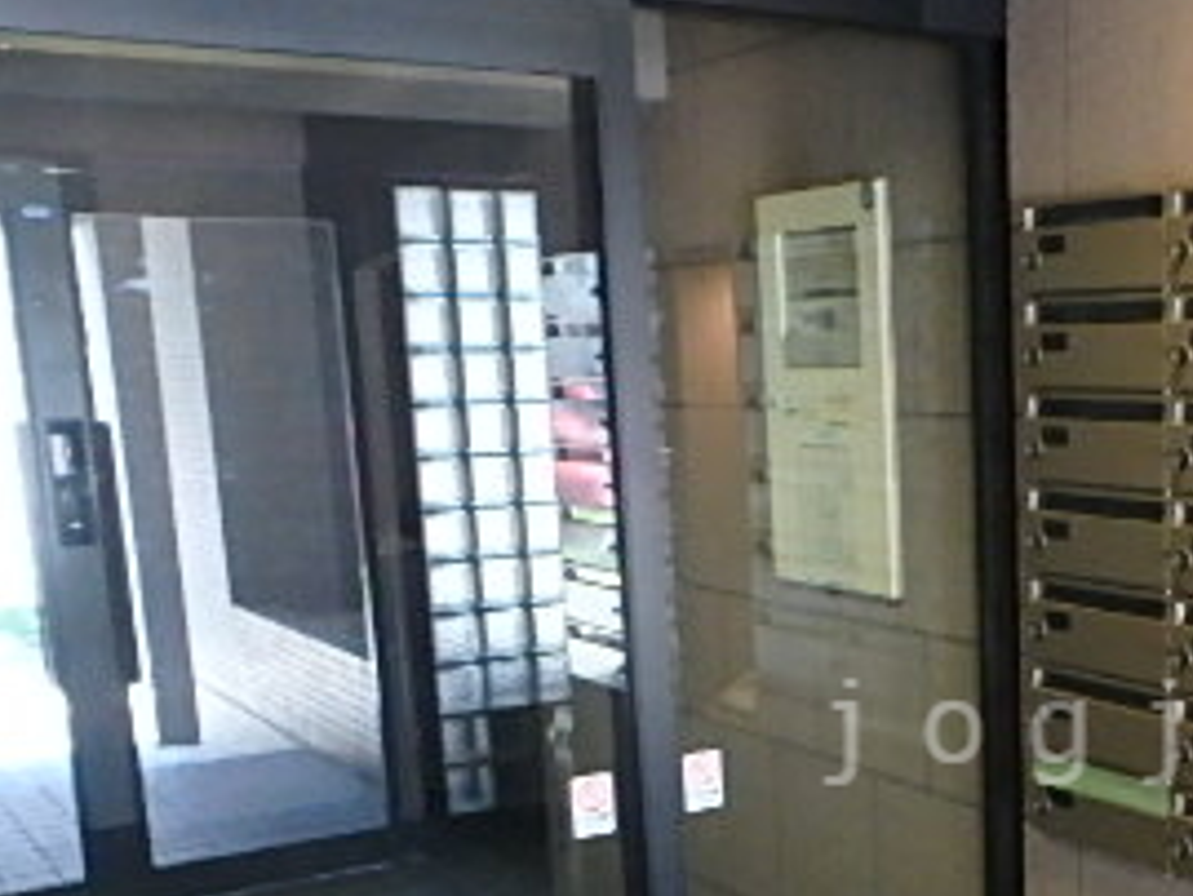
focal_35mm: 50
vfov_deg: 28.4
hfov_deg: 35.4
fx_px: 1724
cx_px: 1126
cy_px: 732
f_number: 3.5
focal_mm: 3.7
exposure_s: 1/13
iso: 800
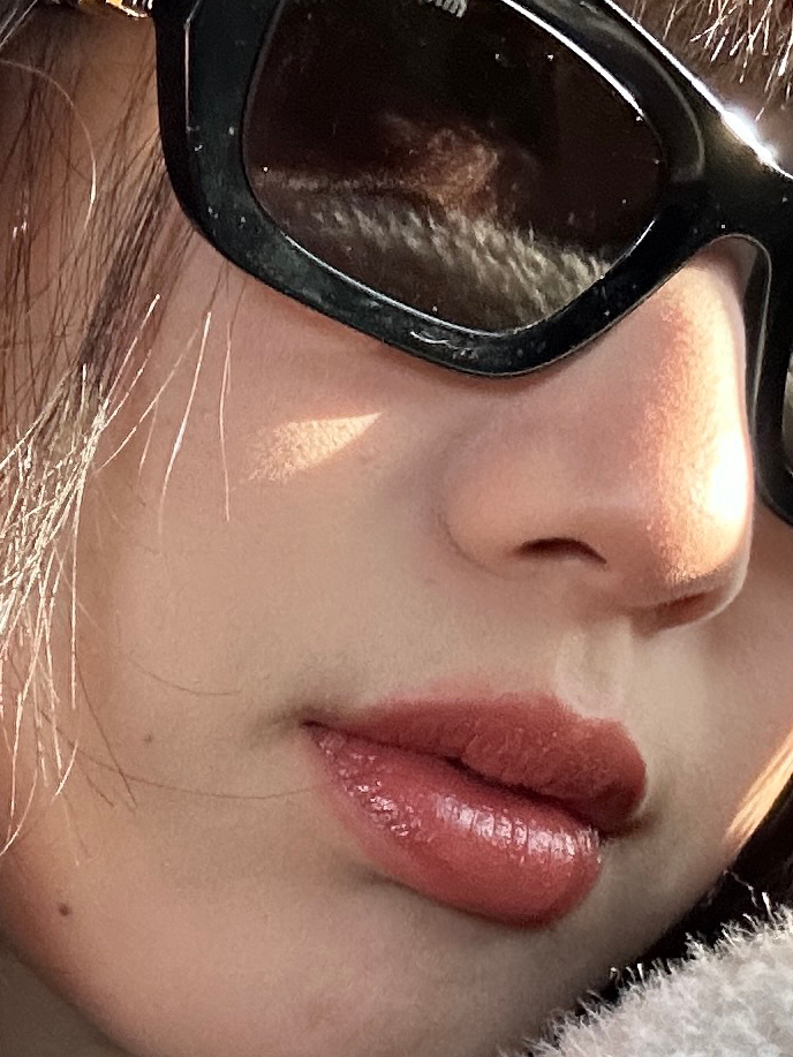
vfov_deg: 19.3
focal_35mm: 101
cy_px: 755
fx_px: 3084
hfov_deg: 14.6
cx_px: 197
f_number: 1.9
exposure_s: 1/50
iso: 320
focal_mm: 2.69
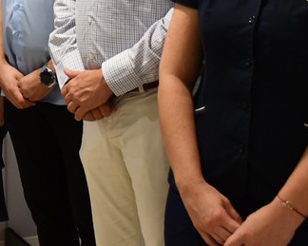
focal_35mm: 89
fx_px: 811
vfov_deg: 16.5
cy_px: -53
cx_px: -64
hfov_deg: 20.1
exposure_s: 1/125
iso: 900
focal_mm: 20
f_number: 3.5
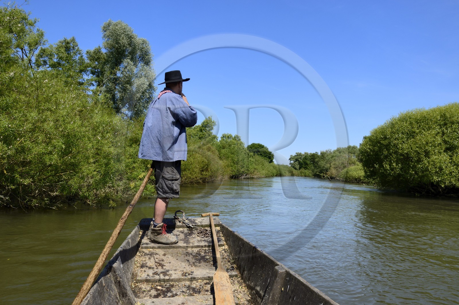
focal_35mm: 24
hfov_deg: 73.8
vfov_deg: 53.1
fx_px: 306
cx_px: 230
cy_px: 152
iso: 200
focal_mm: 24
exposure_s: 1/250
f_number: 11
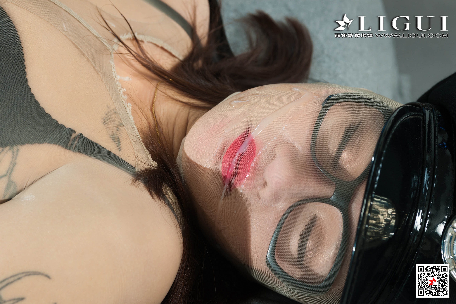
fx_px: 709
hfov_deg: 35.6
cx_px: 228
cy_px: 152
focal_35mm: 56
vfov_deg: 24.2
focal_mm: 56
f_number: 9
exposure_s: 1/125
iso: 320
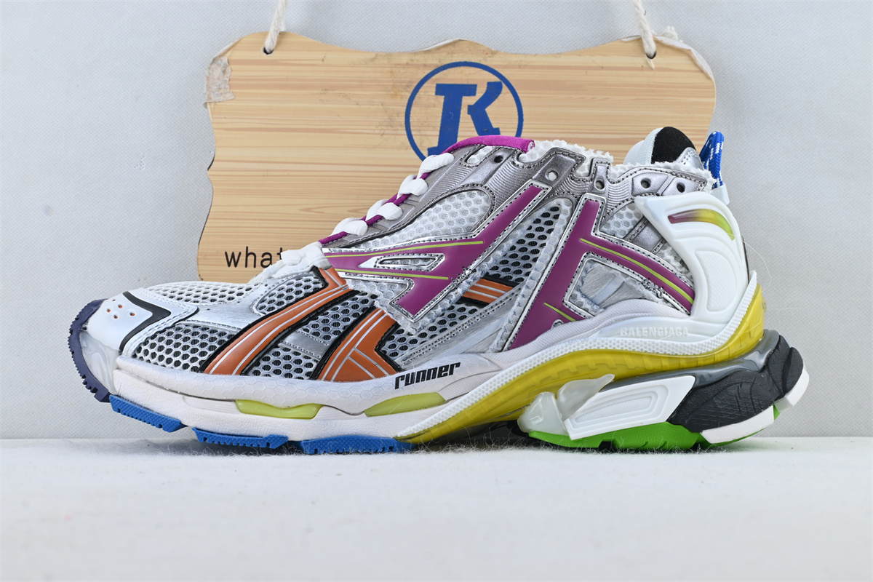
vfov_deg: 29.9
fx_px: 1091
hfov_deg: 43.6
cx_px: 436
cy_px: 291
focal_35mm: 45
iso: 100
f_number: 10
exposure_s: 1/15
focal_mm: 30
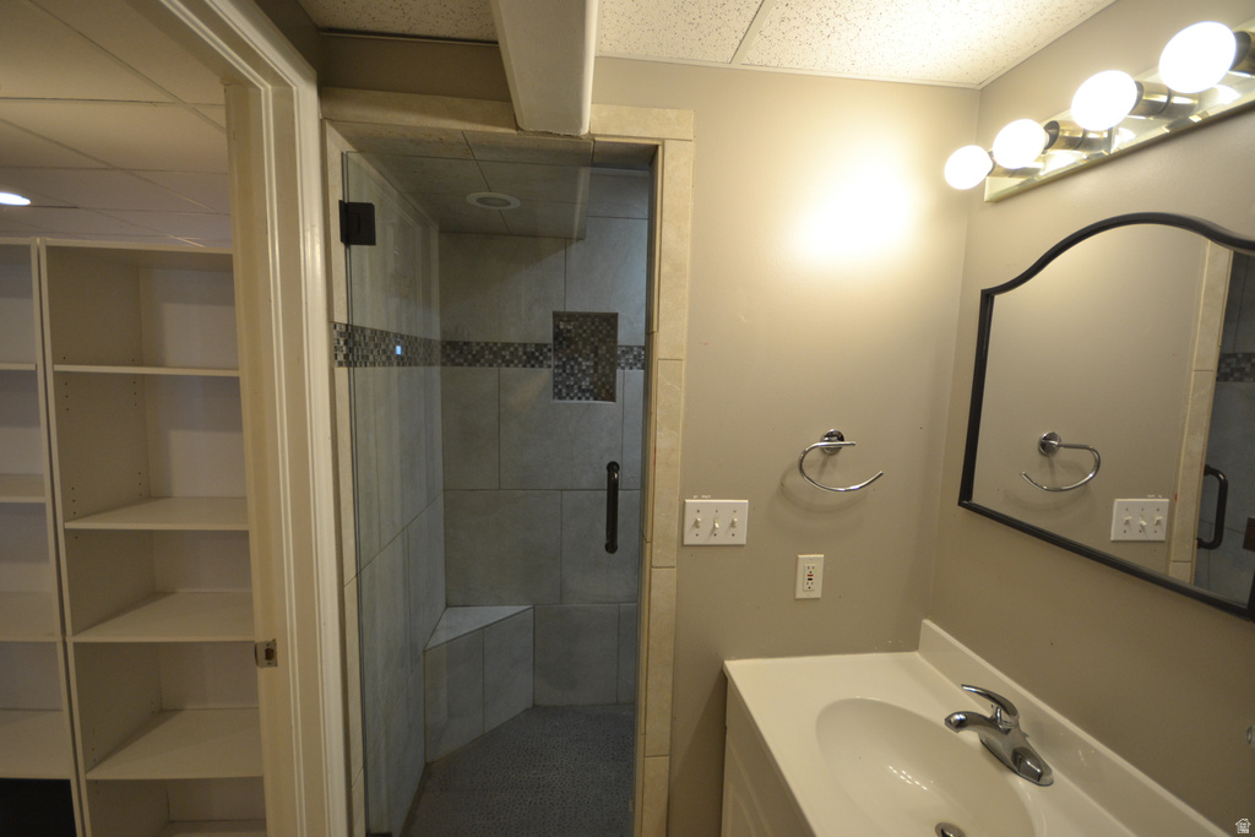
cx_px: 628
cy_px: 418
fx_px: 523
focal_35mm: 15
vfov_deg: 77.3
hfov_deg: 100.4
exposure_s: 1/60
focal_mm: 10
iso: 560
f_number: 4
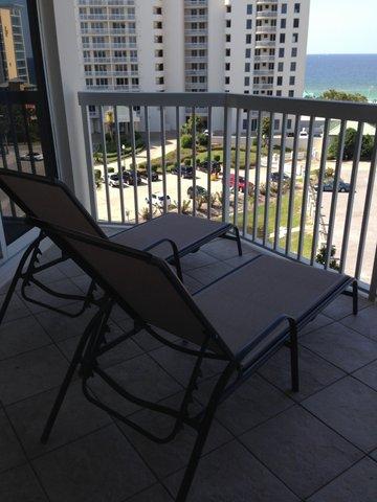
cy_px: 251
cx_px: 188
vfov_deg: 55.4
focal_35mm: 33
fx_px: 479
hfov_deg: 42.9
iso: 50
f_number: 2.4
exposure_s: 1/678
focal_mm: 4.12
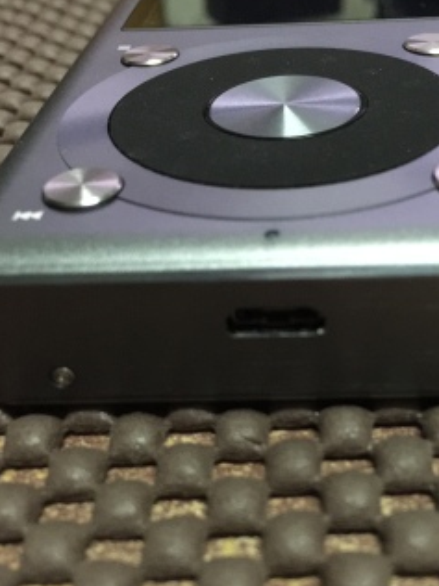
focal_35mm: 44
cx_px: 300
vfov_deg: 42.8
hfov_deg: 32.5
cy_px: 336
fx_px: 744
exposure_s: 1/8
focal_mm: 4.15
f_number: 2.2
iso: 200
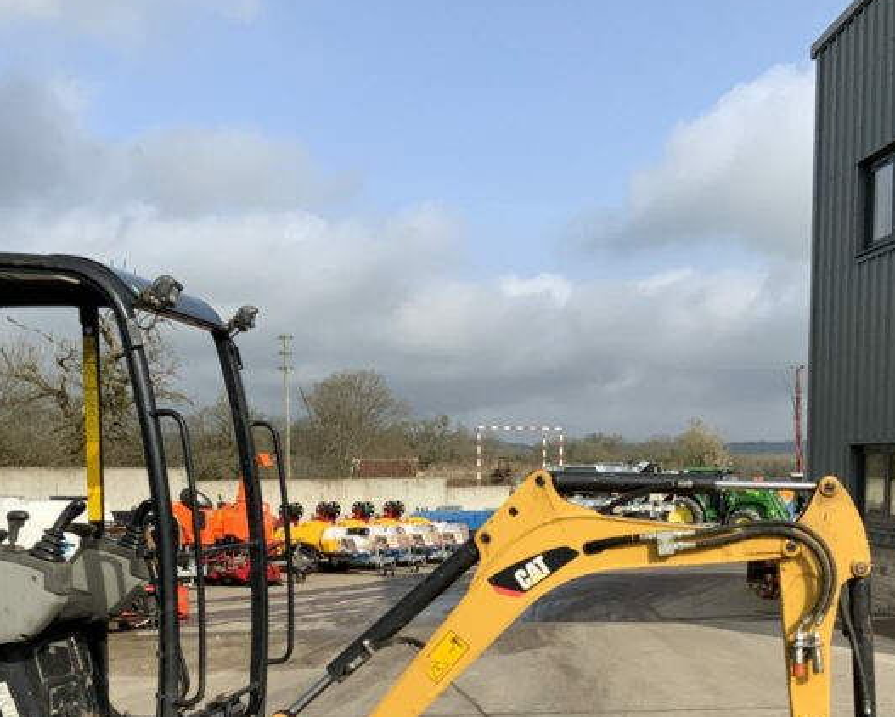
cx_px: 459
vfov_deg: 27.1
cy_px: 578
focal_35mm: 55
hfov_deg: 34.1
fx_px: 1457
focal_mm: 3
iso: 20
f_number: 1.8
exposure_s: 1/2141
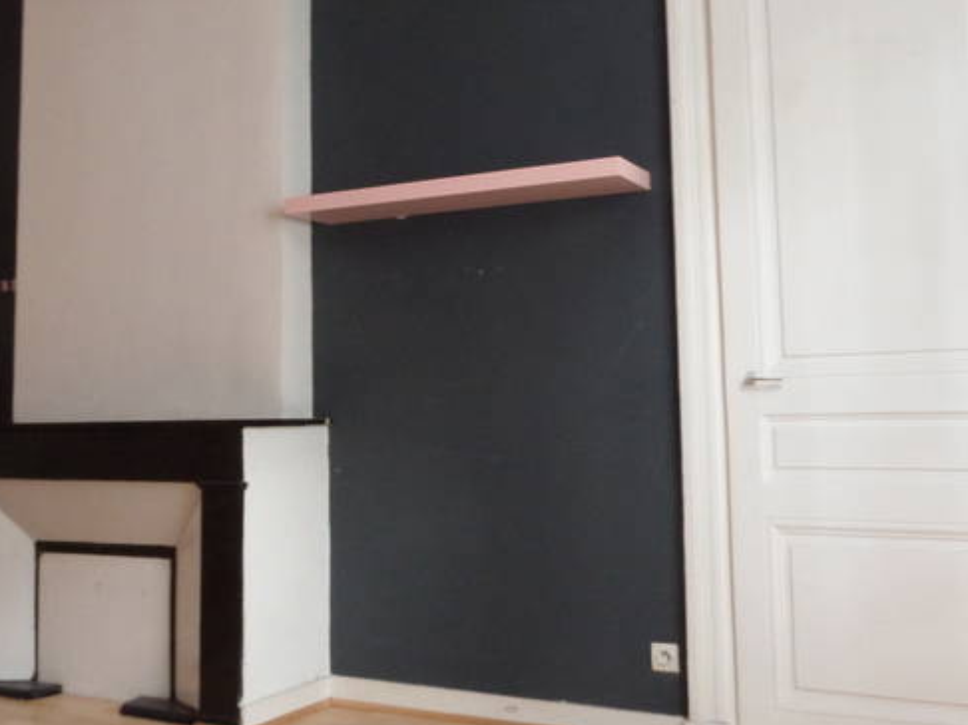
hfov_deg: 47.8
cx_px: 418
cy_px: 315
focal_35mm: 39
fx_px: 1090
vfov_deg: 36.7
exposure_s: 1/20
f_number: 3.2
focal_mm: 4
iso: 240
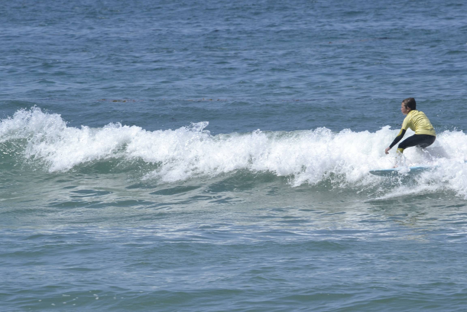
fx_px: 5837
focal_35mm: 450
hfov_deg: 4.6
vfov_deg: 3.1
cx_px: 234
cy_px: 156
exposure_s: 1/1600
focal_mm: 300
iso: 800
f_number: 13
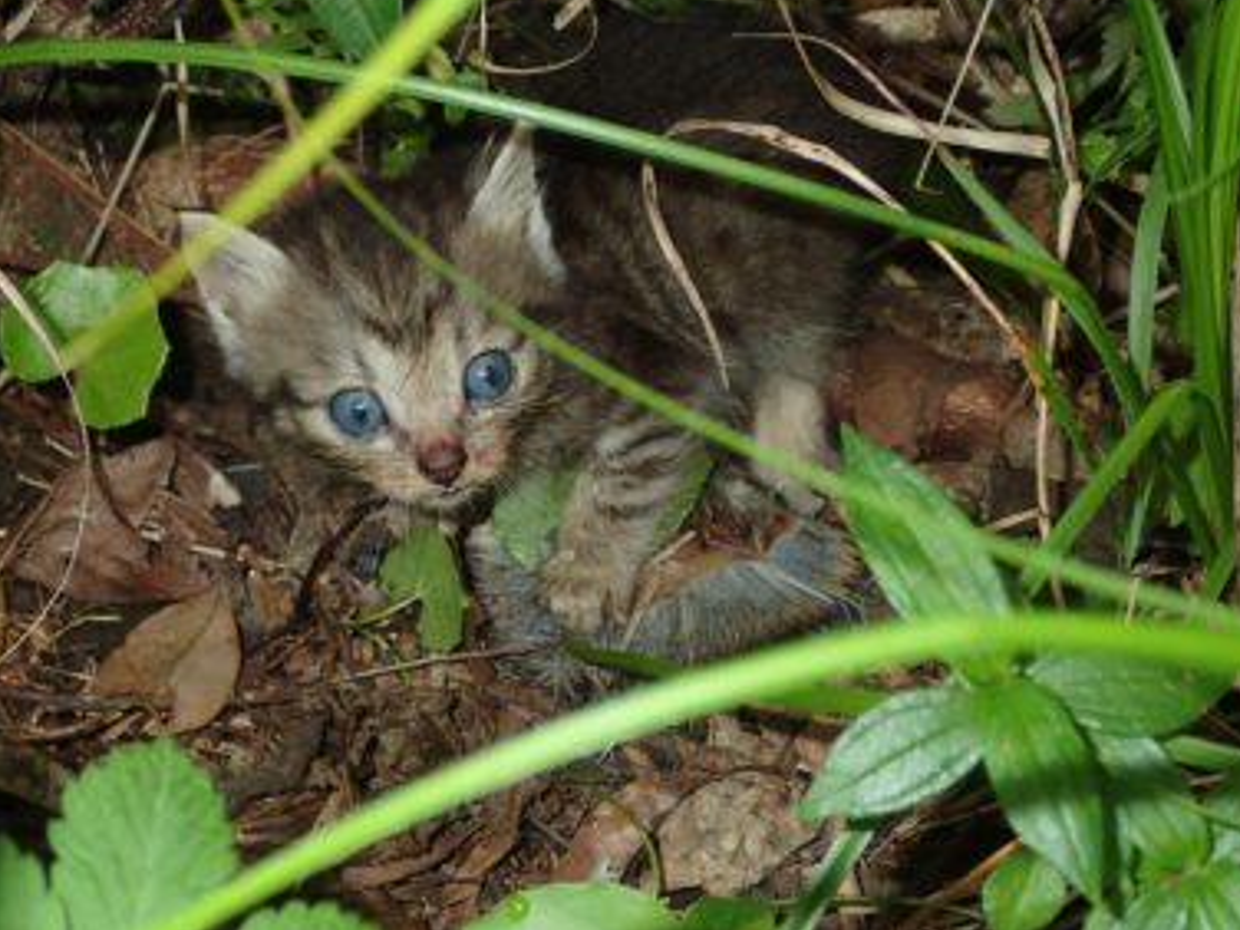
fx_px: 1755
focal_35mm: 49
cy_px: 442
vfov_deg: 29.7
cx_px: 627
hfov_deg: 38.9
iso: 200
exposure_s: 1/50
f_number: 9
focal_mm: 8.41
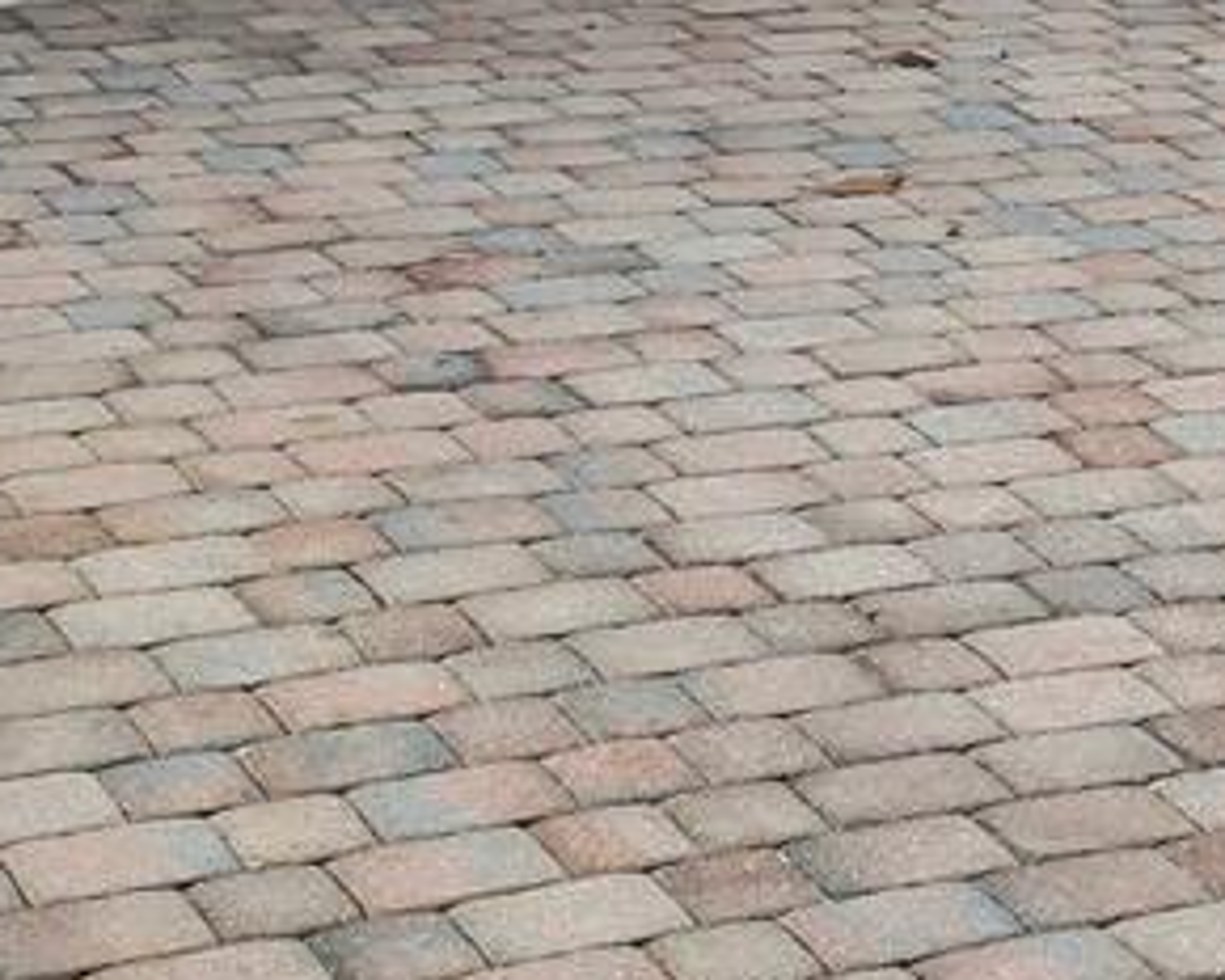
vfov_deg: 11.6
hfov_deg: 15.4
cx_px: 1014
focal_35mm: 124
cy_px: -718
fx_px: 4496
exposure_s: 1/1429
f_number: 1.7
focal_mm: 6.3
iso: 12
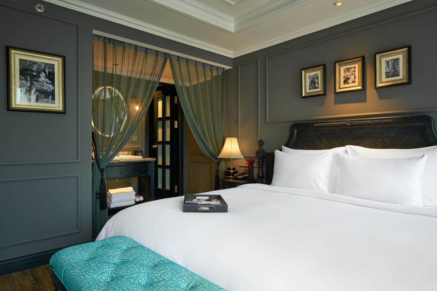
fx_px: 267
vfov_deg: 57.2
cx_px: 218
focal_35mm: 22
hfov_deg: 78.6
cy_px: 146
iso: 250
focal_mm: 22
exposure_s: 1/10
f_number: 8
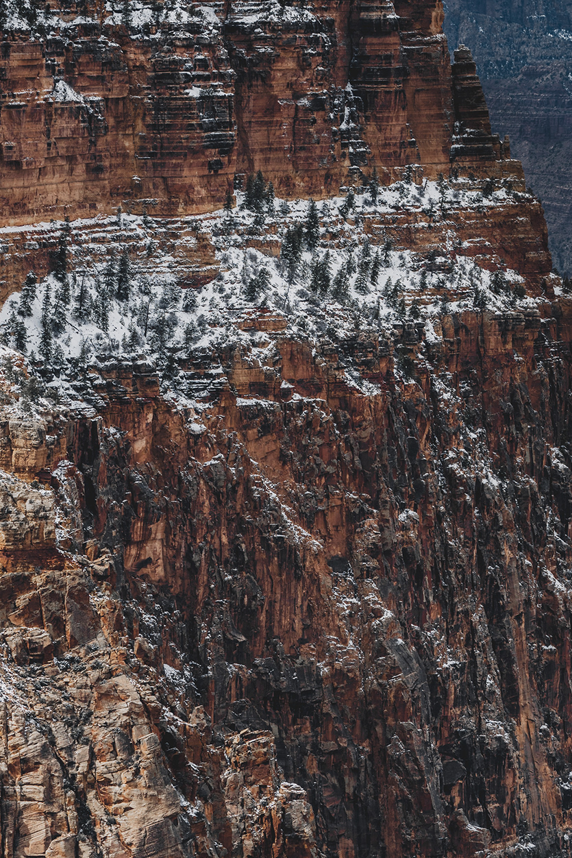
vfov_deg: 8.9
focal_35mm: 230
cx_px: 554
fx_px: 5480
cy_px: 449
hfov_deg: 6.0
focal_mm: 100
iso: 100
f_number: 8
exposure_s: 1/500
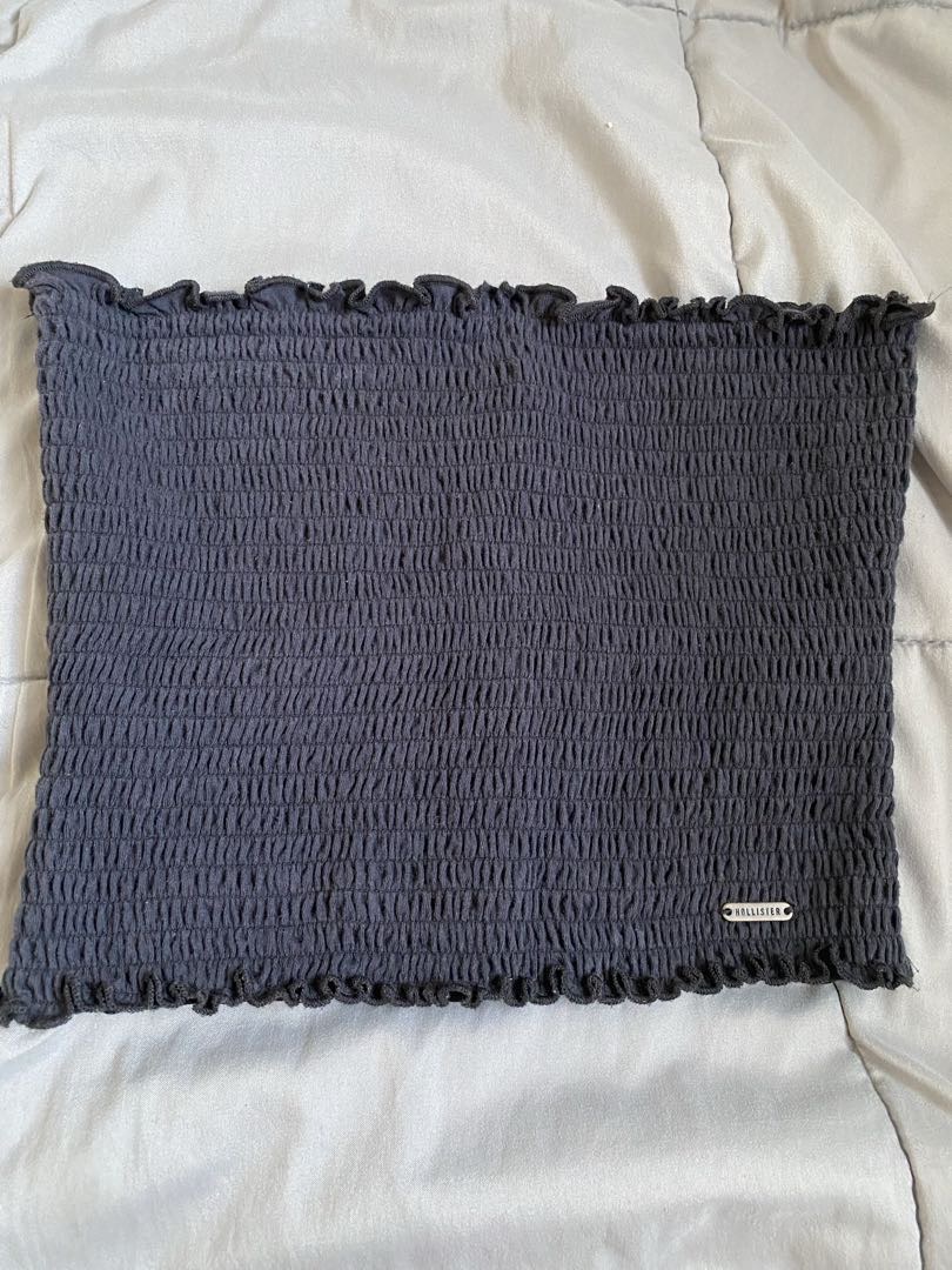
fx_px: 953
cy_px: 635
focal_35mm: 26
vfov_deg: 67.3
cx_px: 476
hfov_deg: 53.1
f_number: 1.8
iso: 500
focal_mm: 4.25
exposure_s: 1/58
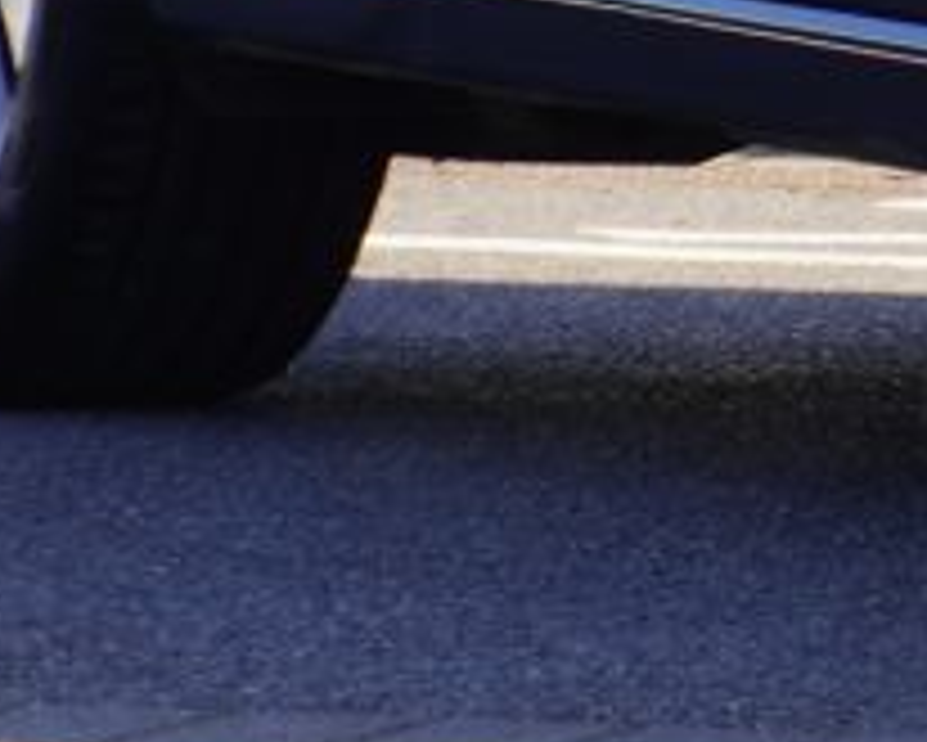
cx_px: 2736
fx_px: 15014
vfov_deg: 2.8
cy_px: -1196
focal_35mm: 547
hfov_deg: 3.5
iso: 125
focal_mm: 50
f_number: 5.6
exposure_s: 1/80
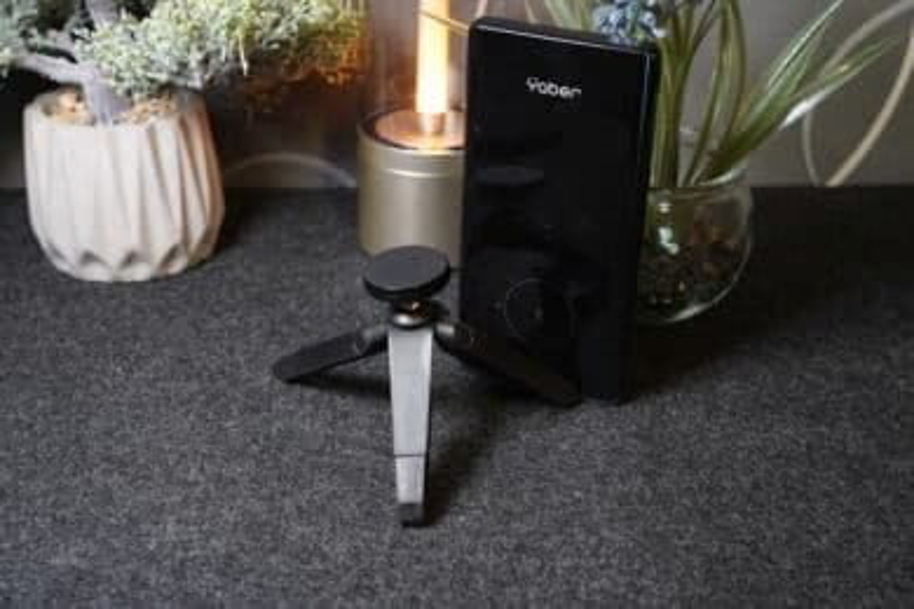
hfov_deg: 41.1
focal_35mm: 48
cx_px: 457
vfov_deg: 28.1
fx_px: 1219
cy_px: 304
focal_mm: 48
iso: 3200
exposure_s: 1/50
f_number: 8
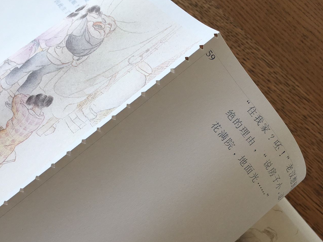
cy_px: 177
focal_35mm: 39
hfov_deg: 47.9
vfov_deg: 36.1
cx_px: 162
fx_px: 364
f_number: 2.2
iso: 32
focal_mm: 4.15
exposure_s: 1/100
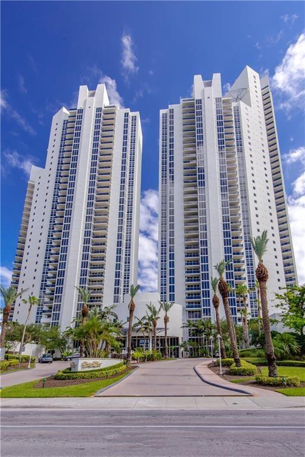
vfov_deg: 96.7
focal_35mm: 16
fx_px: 203
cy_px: 228
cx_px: 152
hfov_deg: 73.7
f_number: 8
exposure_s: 1/250
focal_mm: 16
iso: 200
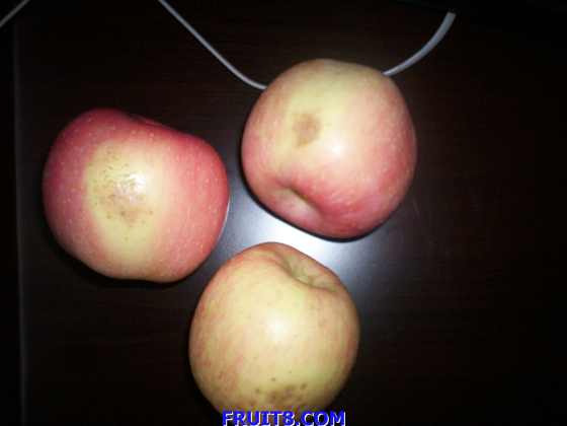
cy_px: 213
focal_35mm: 36
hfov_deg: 51.4
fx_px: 590
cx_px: 284
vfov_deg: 39.7
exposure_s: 1/60
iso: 140
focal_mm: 6
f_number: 4.5
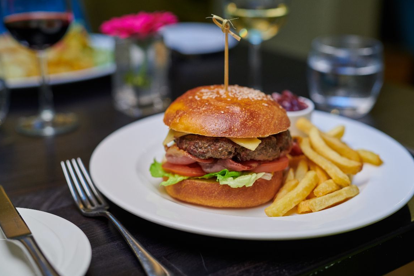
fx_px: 598
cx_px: 212
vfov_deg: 26.0
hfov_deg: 38.2
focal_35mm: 52
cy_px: 140
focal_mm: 50
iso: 500
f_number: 2.8
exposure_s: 1/200
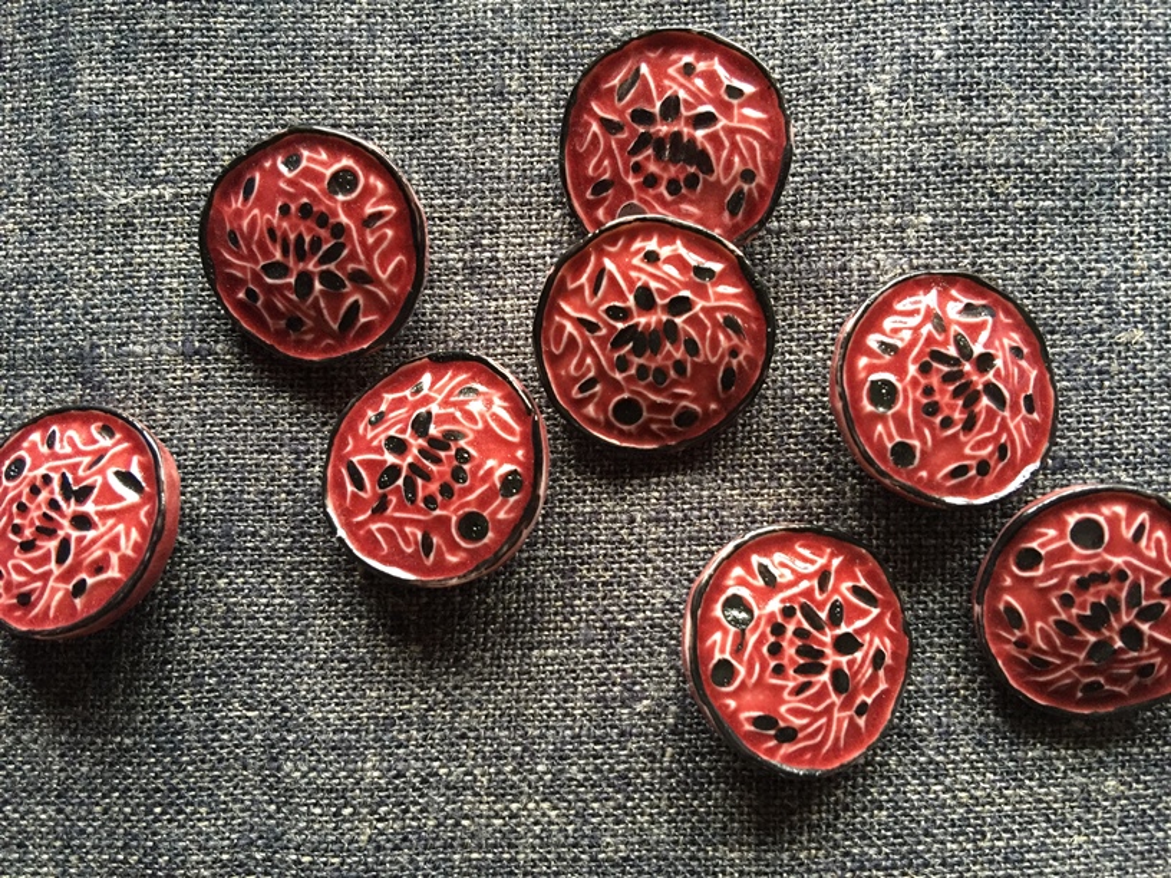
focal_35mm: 29
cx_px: 586
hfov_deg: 61.7
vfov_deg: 48.2
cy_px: 439
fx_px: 981
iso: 250
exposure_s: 1/30
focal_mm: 4.15
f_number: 2.2
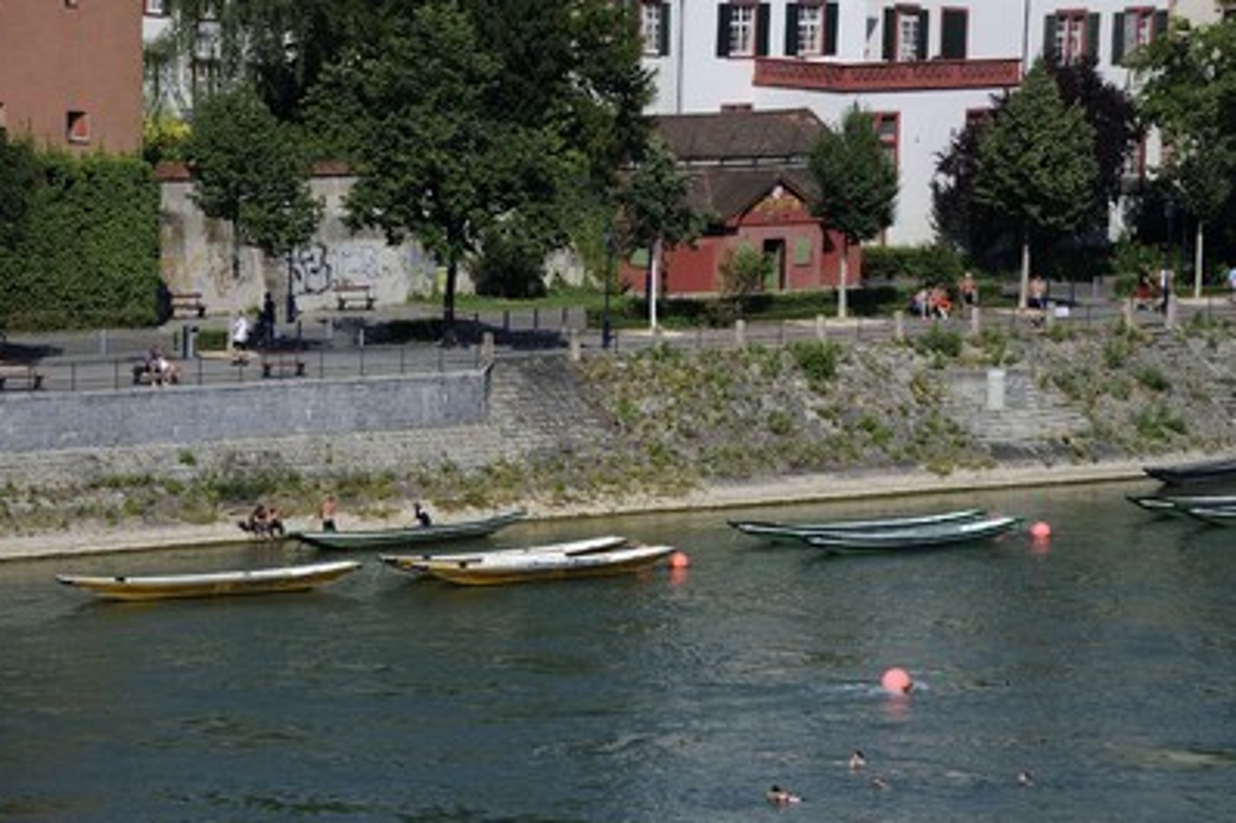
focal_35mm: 211
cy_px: 429
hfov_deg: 9.8
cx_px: 609
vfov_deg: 6.5
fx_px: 7241
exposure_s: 1/320
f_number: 10
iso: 200
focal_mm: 200
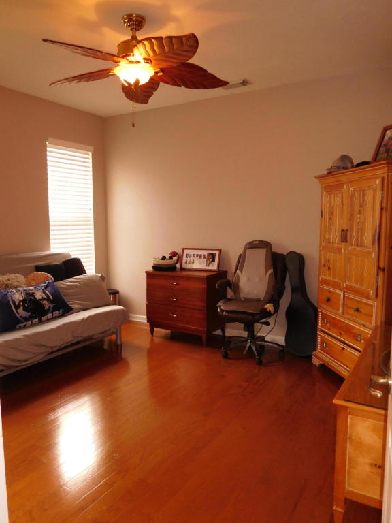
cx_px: 196
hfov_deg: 54.9
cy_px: 262
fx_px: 377
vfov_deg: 69.4
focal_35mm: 25
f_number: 3.4
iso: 200
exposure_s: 1/30
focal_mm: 4.5
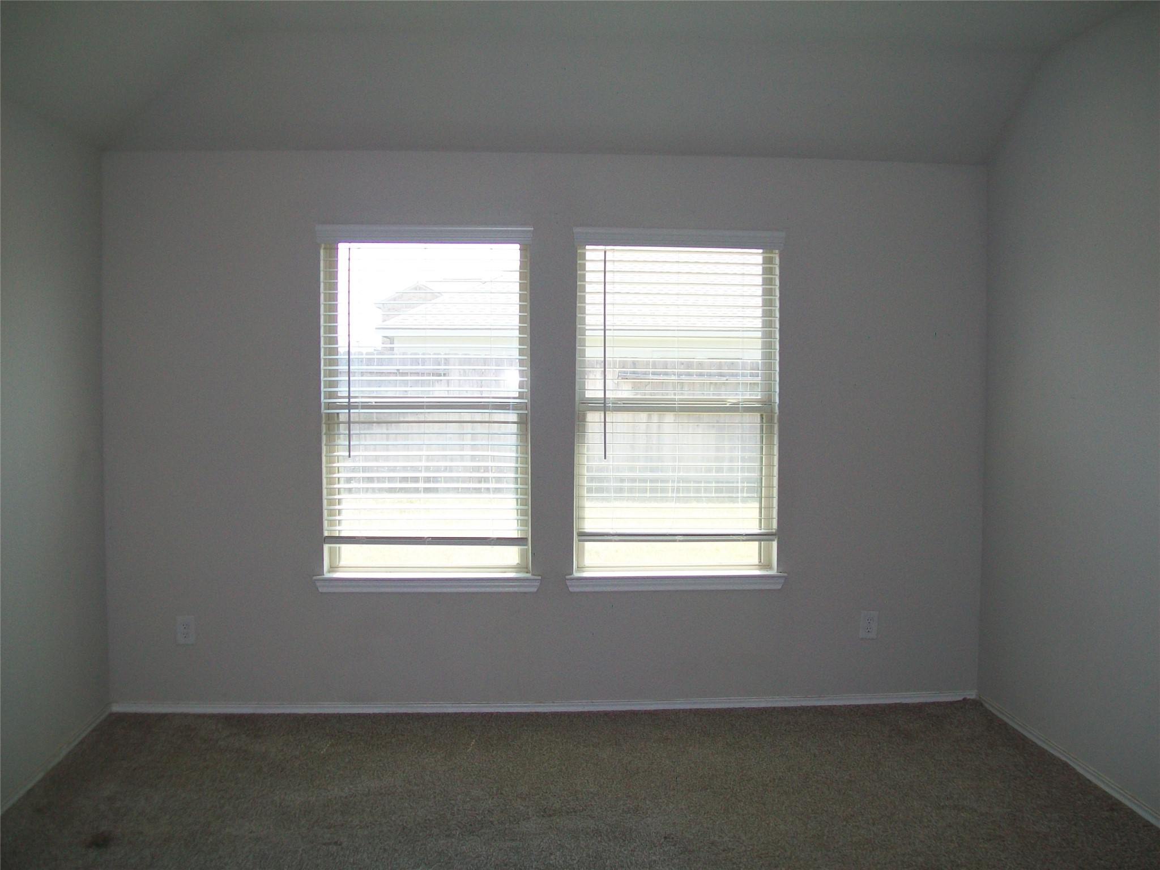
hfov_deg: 51.4
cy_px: 435
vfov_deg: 39.7
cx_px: 580
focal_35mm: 36
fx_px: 1206
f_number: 2.7
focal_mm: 6
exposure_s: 1/125
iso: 64
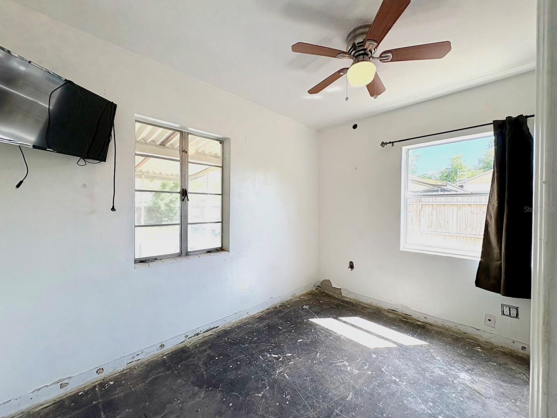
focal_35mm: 14
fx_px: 225
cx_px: 278
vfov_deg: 85.7
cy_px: 209
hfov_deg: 102.1
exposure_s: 1/208
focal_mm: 2.22
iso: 50
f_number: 2.2
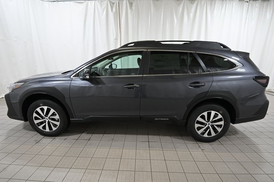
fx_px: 129
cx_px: 137
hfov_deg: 93.3
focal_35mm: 17
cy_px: 91
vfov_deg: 70.4
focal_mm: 17
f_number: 7.1
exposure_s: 1/30
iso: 640
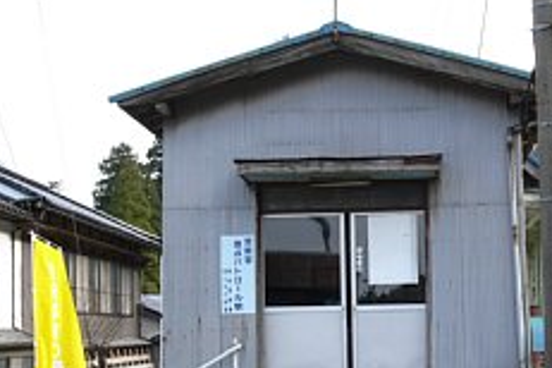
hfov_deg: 31.5
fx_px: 966
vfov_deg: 21.5
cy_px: 232
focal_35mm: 63
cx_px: 397
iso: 80
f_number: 4.5
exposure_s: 1/125
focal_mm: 7.4
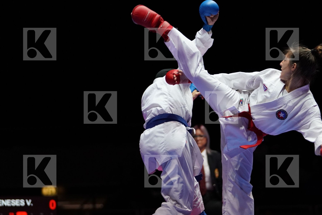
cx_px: 161
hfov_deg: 11.4
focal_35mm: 180
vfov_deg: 7.6
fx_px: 1610
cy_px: 108
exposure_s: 1/1000
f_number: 2.8
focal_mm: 120
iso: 3200
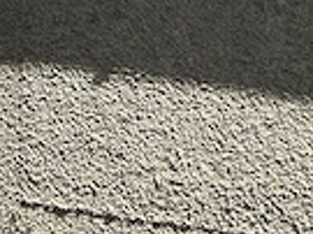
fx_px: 1744
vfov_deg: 7.3
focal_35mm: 193
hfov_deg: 9.9
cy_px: -299
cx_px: -195
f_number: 1.5
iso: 50
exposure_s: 1/2841
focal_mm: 5.7
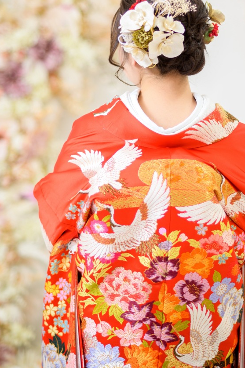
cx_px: 163
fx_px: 1247
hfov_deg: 11.2
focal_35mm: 122
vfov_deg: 16.7
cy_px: 112
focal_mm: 85
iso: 400
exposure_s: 1/100
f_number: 2
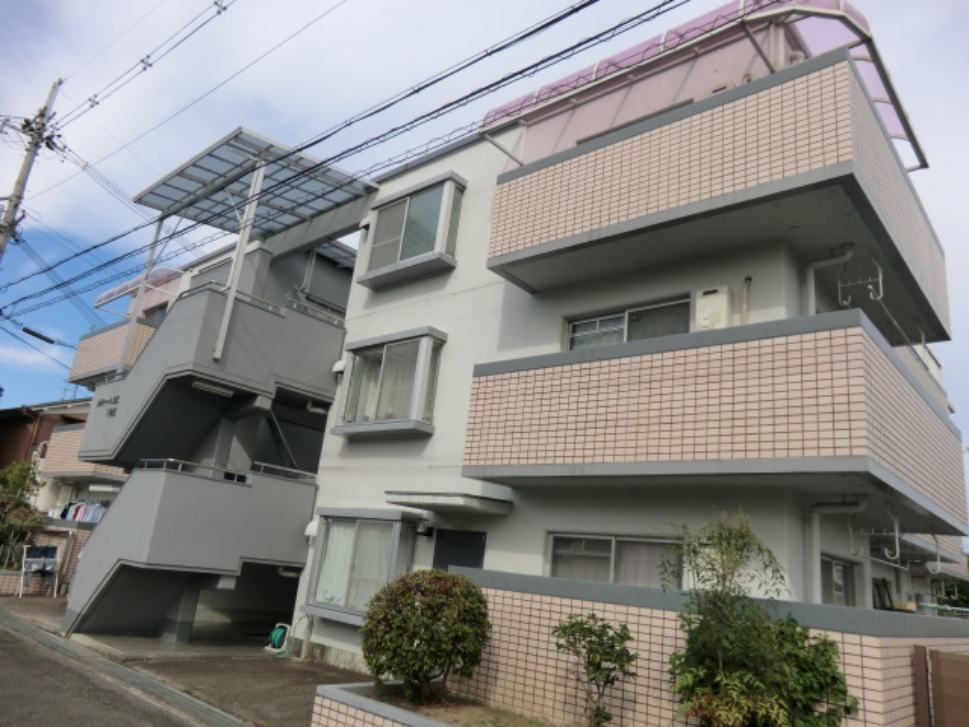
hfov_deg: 71.6
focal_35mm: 24
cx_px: 484
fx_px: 672
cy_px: 364
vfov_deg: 56.8
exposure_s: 1/200
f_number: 7.5
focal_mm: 4.3
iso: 80
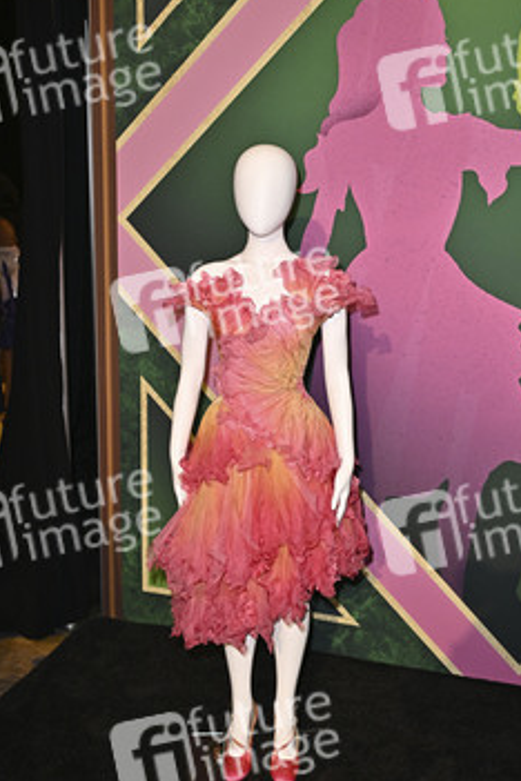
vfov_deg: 47.4
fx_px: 890
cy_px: 412
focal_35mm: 41
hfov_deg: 32.6
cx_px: 289
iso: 1600
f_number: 4
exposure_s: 1/320
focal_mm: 36
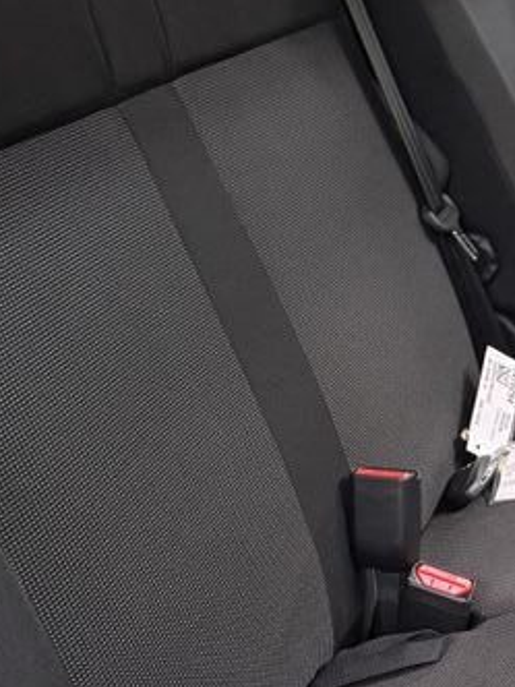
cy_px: 375
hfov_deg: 19.8
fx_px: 1468
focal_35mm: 74
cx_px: 383
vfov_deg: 26.3
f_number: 1.78
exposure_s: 1/25
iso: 800
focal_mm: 6.76
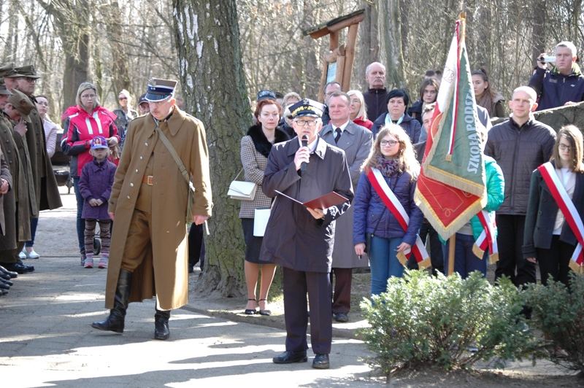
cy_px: 194
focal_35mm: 120
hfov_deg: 17.1
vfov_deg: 11.4
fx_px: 1945
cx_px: 292
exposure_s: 1/100
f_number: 4.5
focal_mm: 80
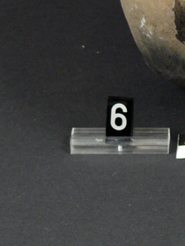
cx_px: 242
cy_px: -15
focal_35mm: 209
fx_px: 1486
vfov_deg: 9.4
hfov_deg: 7.1
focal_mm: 15.5
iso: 200
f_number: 3.2
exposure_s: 1/30
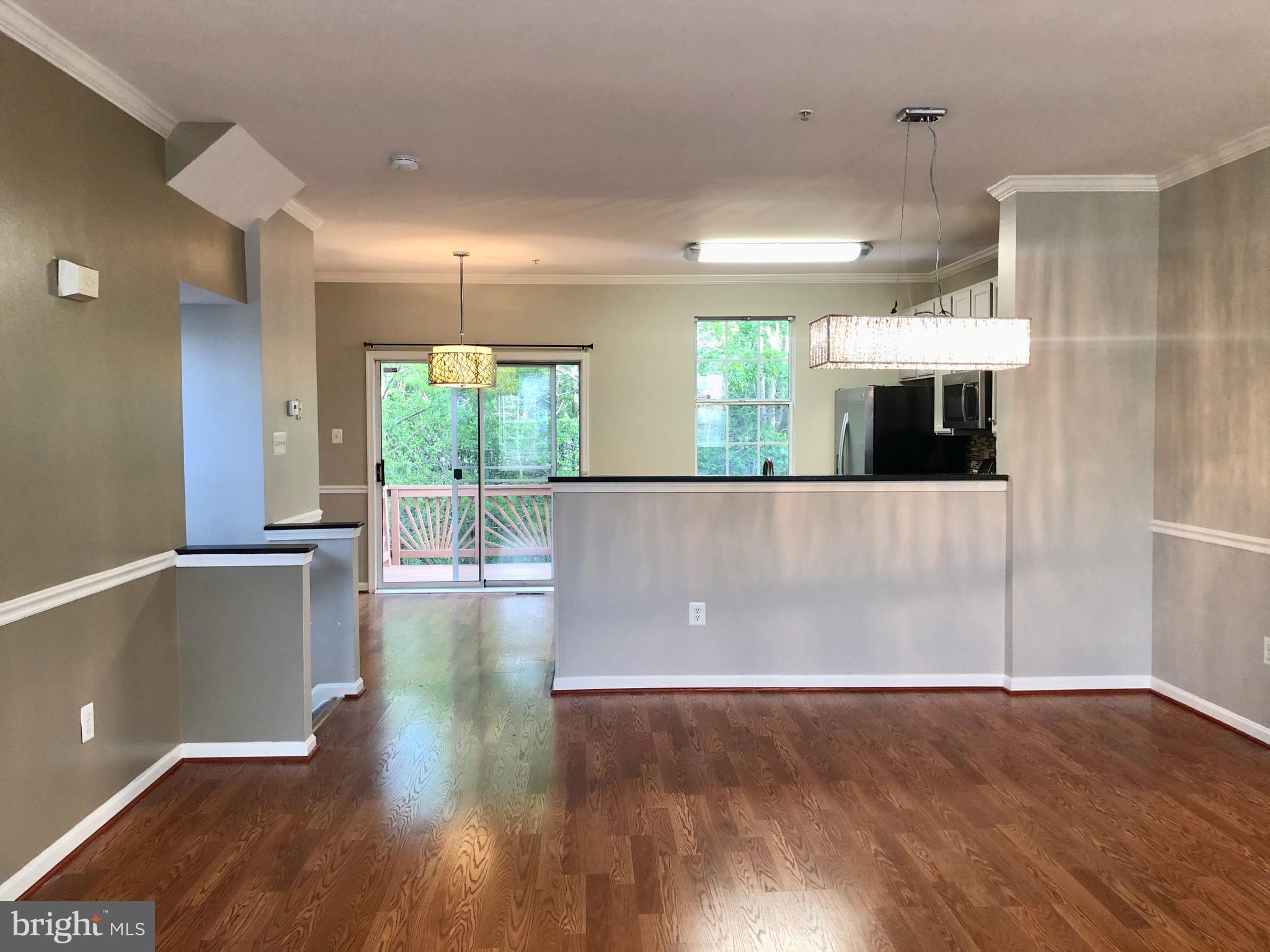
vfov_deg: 49.7
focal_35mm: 28
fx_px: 1027
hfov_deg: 63.4
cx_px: 635
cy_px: 476
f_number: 1.8
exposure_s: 1/30
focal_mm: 3.99
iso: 32
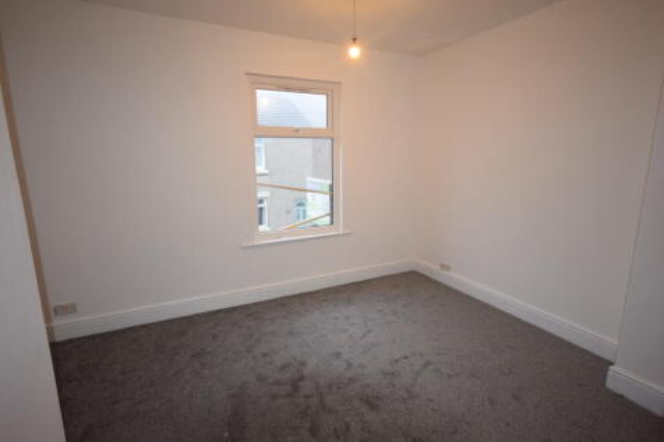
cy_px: 221
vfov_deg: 67.3
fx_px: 332
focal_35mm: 18
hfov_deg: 90.0
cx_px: 332
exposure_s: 1/60
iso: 800
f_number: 4.5
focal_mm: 12
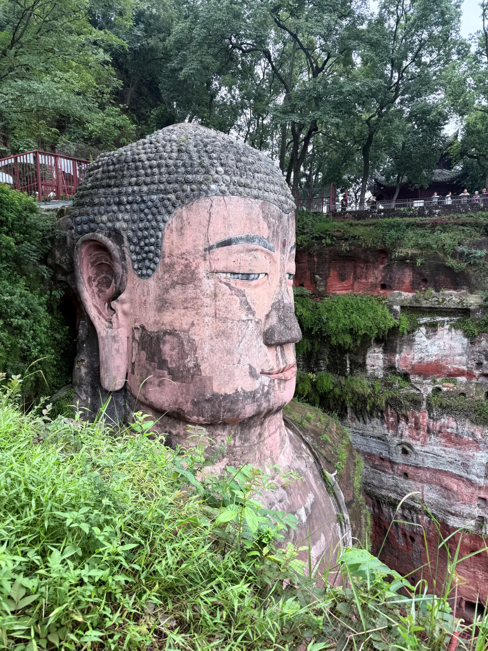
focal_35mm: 24
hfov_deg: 56.8
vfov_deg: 71.6
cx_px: 244
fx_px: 451
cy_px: 326
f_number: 1.78
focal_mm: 6.76
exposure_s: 1/440
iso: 80
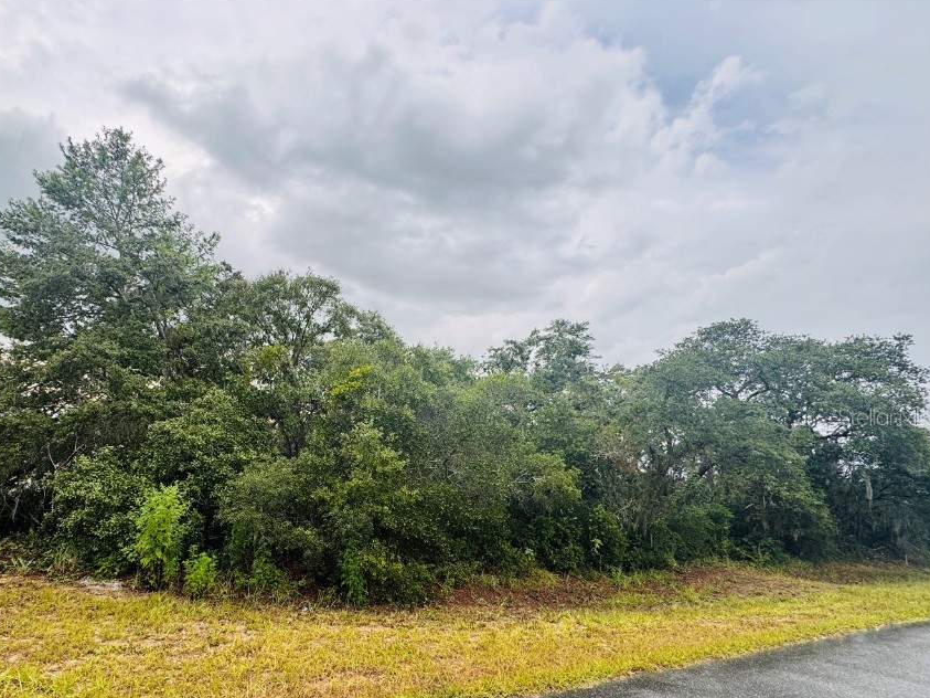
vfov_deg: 74.0
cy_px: 416
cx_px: 377
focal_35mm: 17
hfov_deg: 90.0
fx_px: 457
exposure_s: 1/368
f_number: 2.2
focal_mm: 2.22
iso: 40
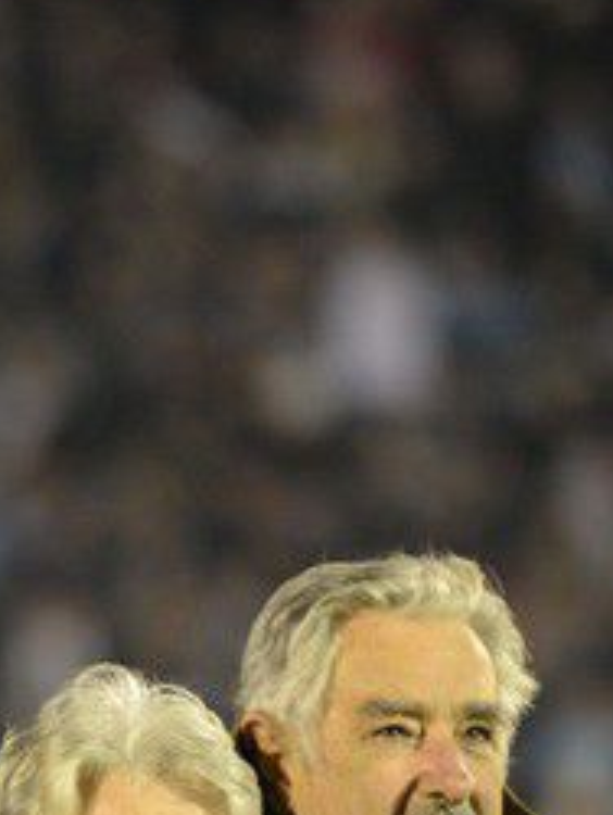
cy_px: 882
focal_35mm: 987
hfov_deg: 1.5
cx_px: 129
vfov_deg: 2.0
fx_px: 23265
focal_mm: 300
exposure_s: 1/320
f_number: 4
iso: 2500
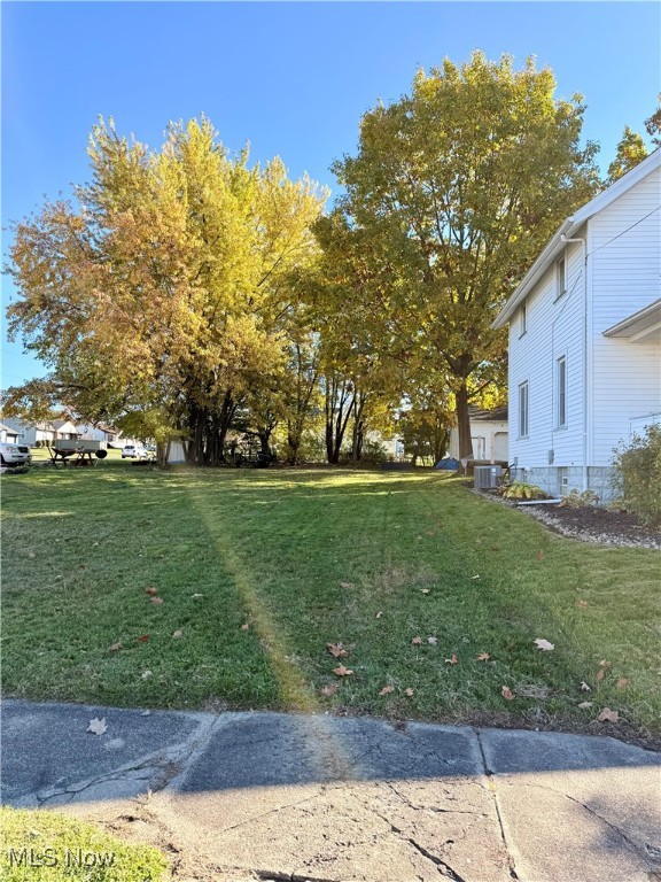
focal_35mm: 24
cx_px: 330
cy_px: 441
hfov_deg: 56.8
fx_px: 611
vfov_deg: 71.6
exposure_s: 1/1361
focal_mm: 6.76
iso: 80
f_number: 1.78
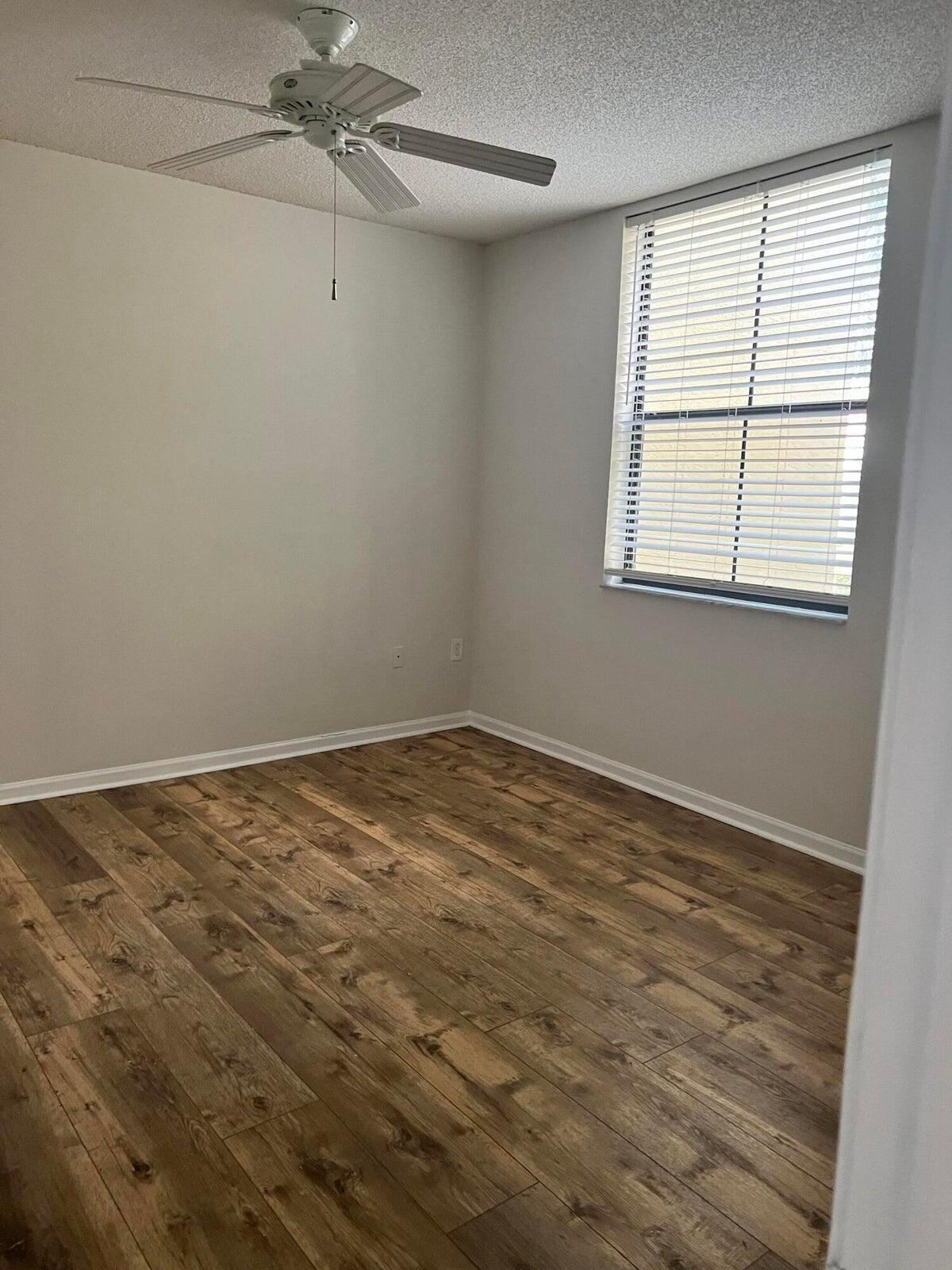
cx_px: 476
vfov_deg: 67.3
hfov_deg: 53.1
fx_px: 953
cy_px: 635
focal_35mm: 26
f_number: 1.5
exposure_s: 1/60
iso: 320
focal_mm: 5.7
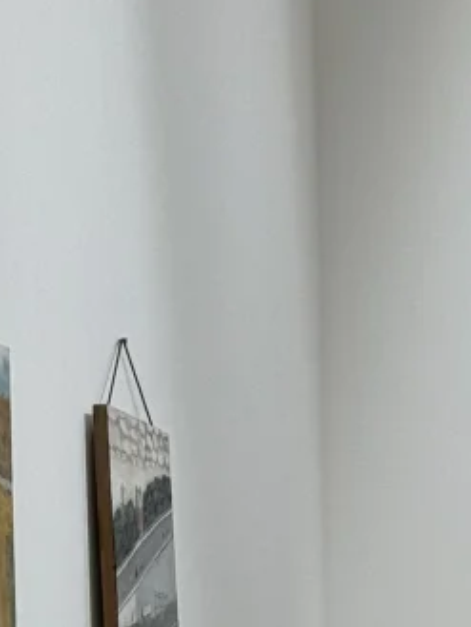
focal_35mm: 210
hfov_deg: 6.9
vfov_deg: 9.2
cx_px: 801
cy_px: 970
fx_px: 3807
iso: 64
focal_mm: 6.76
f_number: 1.78
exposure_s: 1/219
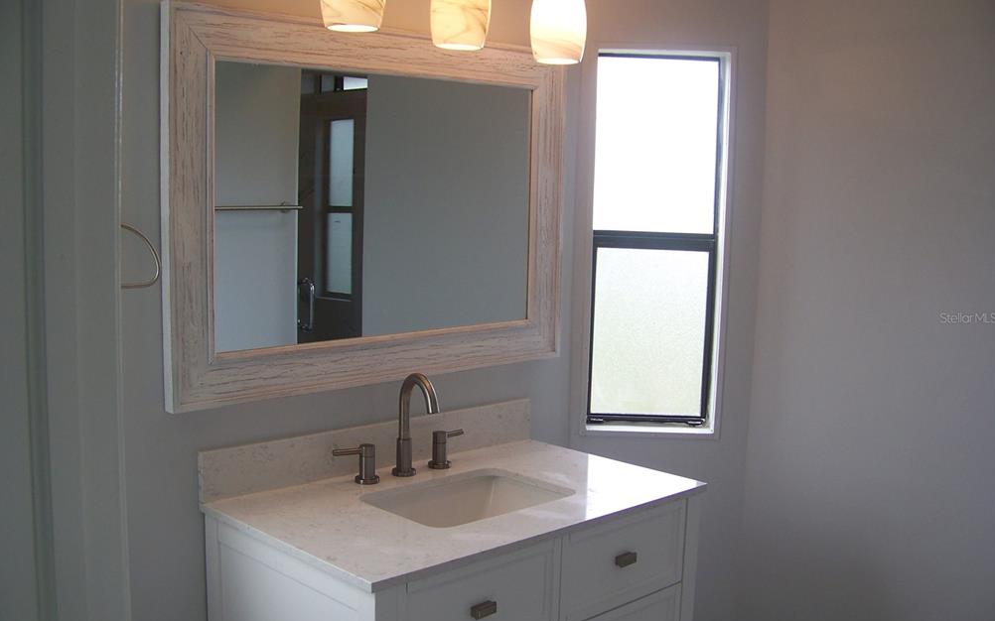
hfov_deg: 50.4
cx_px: 492
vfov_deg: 32.8
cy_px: 317
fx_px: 1057
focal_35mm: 39
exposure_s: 1/80
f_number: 2.8
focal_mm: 5.85
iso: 64
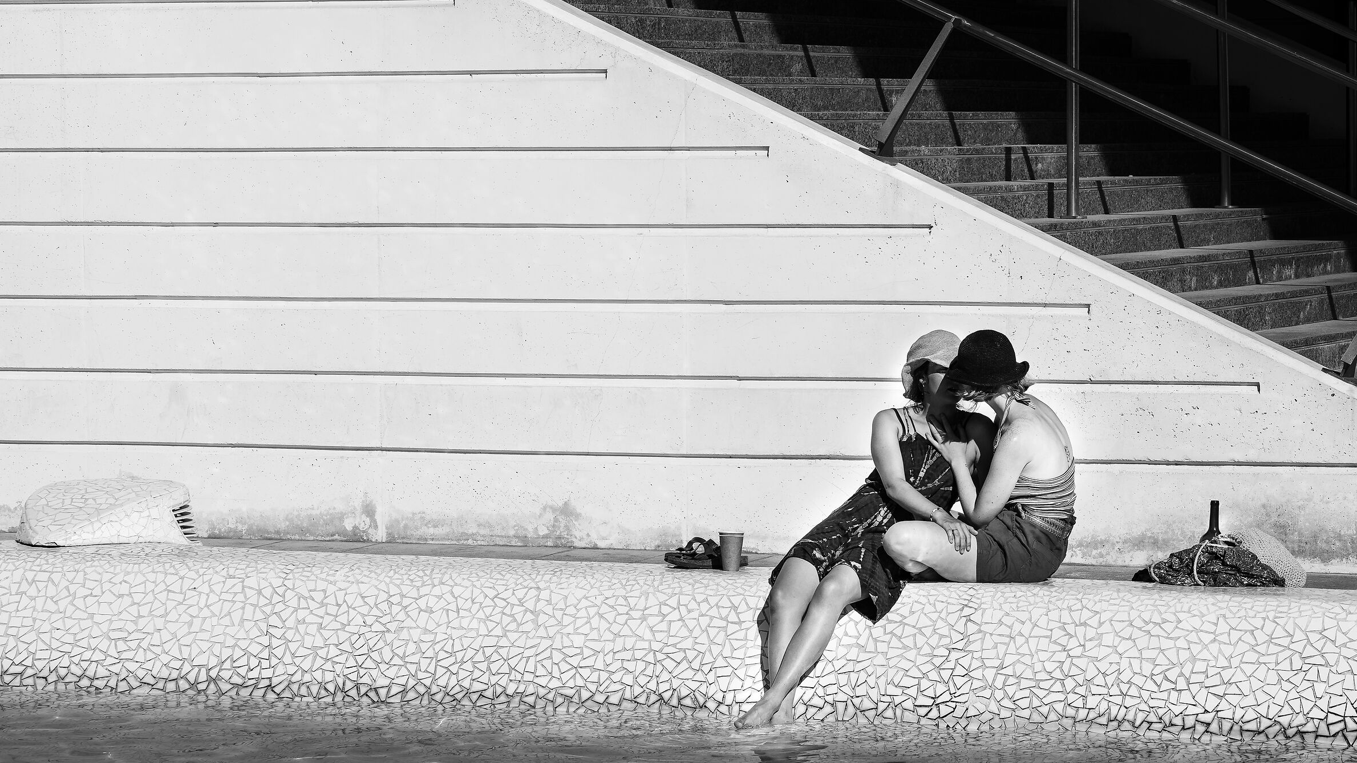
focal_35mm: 112
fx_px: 4030
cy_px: 359
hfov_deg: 19.1
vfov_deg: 10.8
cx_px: 680
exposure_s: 1/1000
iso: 100
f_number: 8
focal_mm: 106
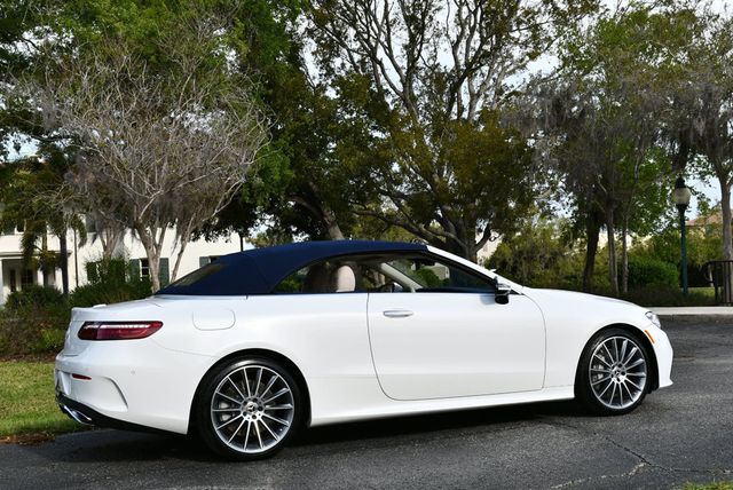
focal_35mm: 48
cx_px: 366
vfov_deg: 28.1
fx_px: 978
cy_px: 245
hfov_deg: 41.1
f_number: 8
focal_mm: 24
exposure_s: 1/250
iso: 110
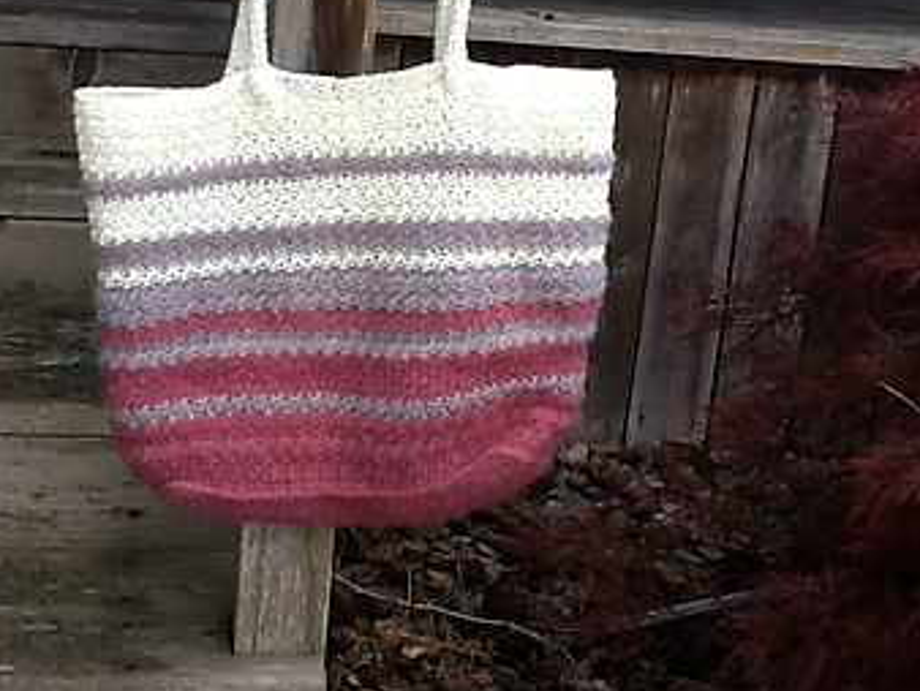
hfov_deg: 29.8
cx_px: 433
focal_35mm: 65
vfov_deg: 22.5
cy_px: 211
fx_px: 1729
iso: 40
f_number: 2.4
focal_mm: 2.03
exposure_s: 1/187
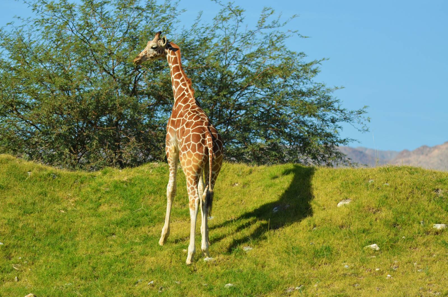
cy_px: 148
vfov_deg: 6.5
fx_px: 2608
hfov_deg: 9.8
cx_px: 224
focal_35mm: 210
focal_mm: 140
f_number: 5.6
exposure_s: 1/2000
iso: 360
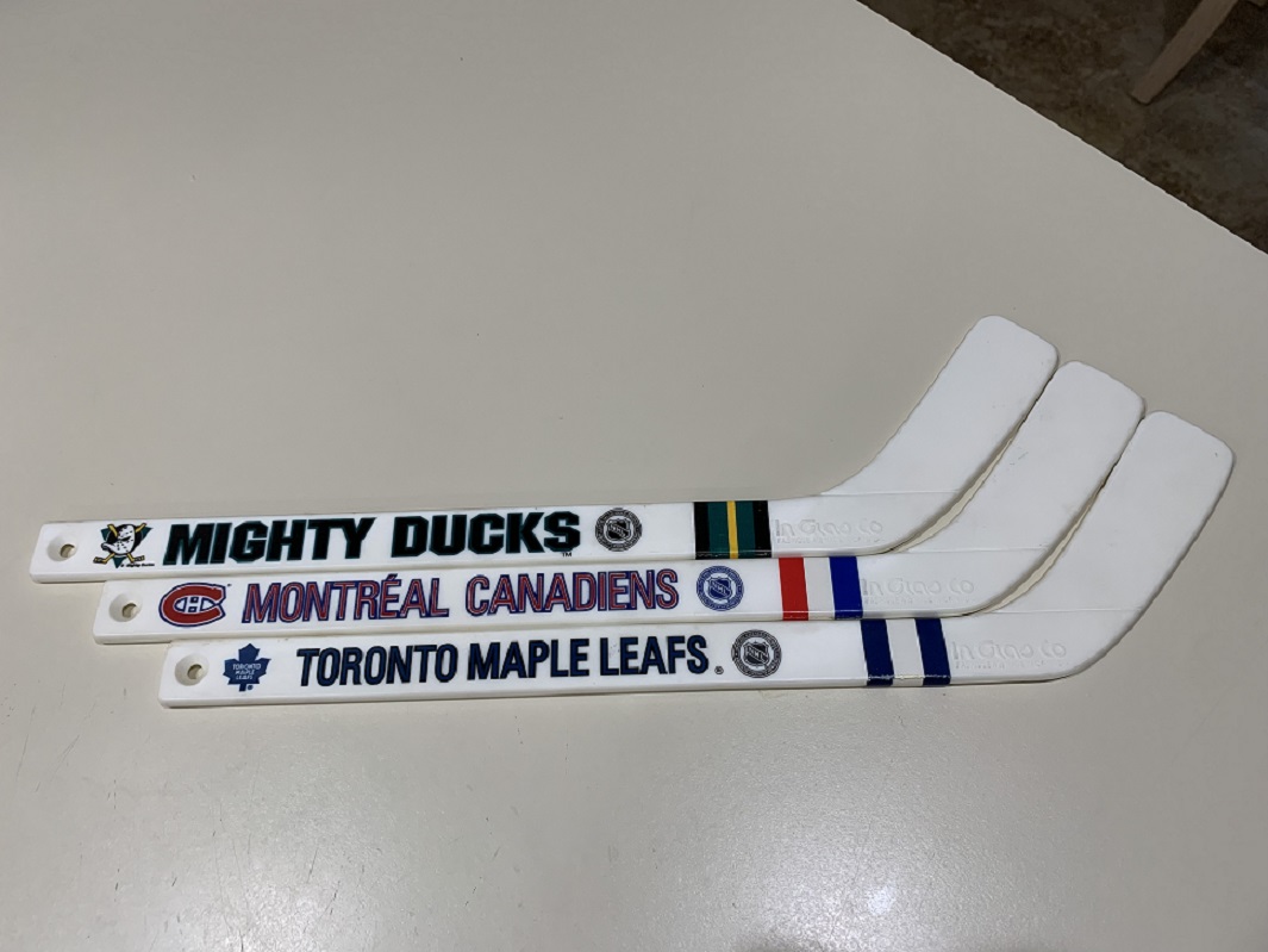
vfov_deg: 53.1
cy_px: 476
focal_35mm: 26
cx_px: 634
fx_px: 952
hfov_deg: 67.3
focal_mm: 4.25
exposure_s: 1/60
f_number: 1.8
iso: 64
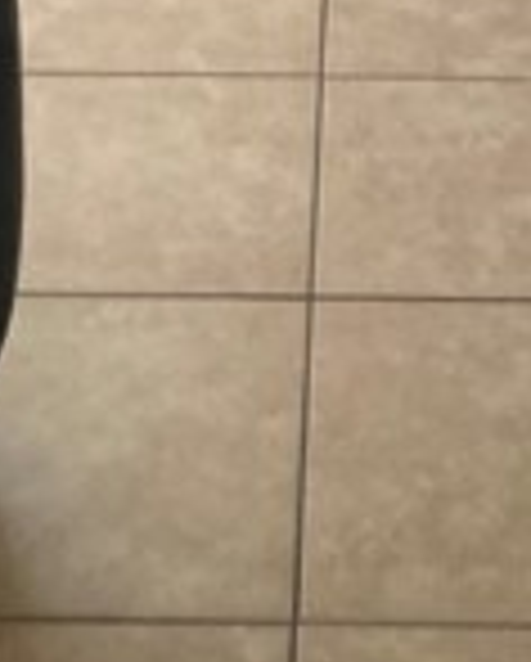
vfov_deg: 13.5
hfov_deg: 13.0
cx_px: 324
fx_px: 2333
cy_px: -707
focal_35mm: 119
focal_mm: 3.99
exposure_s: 1/60
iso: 160
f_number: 1.8
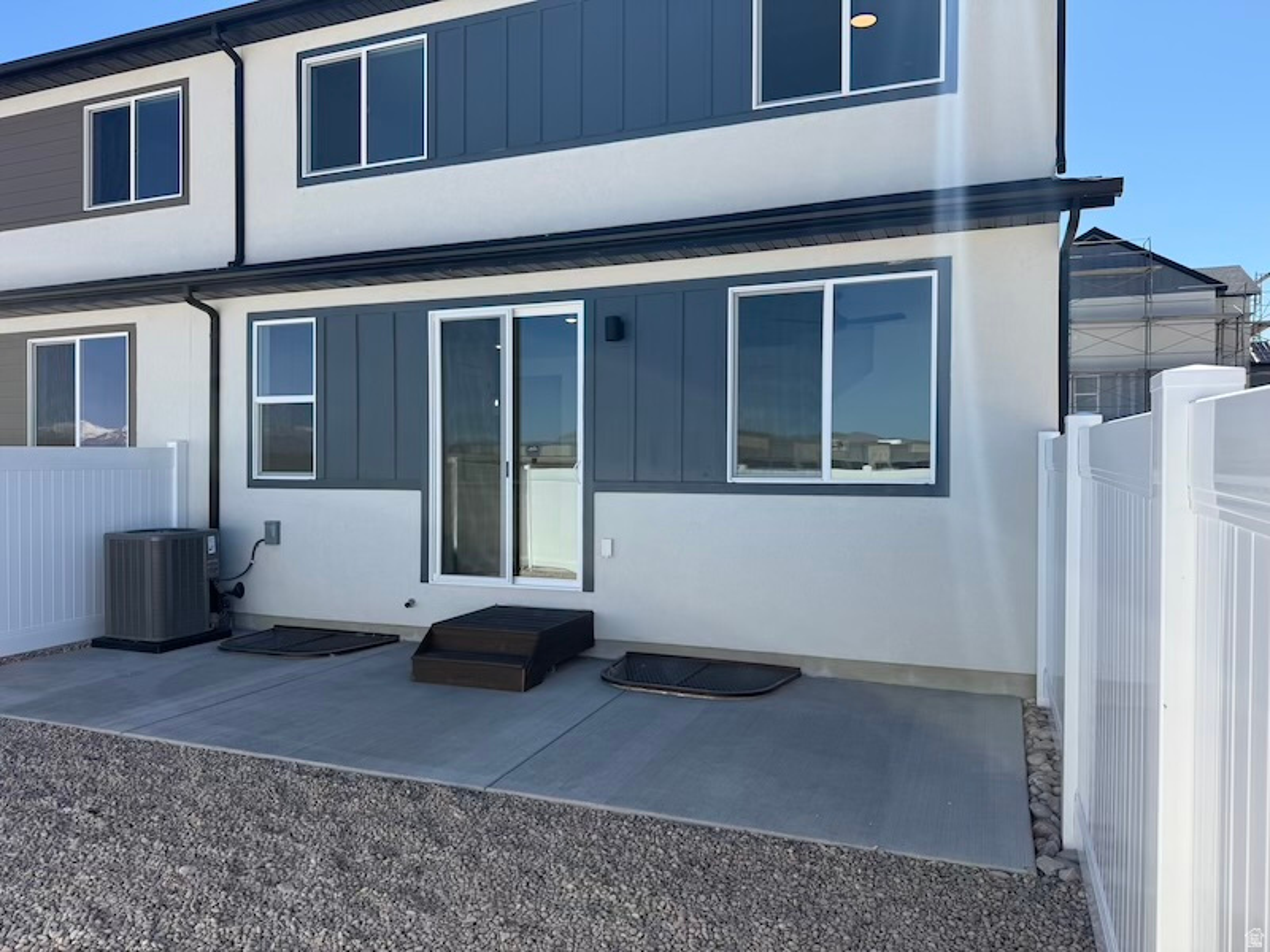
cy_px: 476
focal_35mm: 24
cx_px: 635
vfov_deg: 56.8
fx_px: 881
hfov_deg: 71.6
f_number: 1.78
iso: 80
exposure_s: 1/3584
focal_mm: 6.76
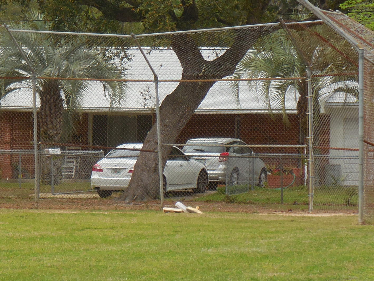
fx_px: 3393
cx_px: 33
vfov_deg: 4.7
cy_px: 126
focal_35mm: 314
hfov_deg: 6.3
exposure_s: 1/250
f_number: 5.4
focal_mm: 26.8
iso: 125
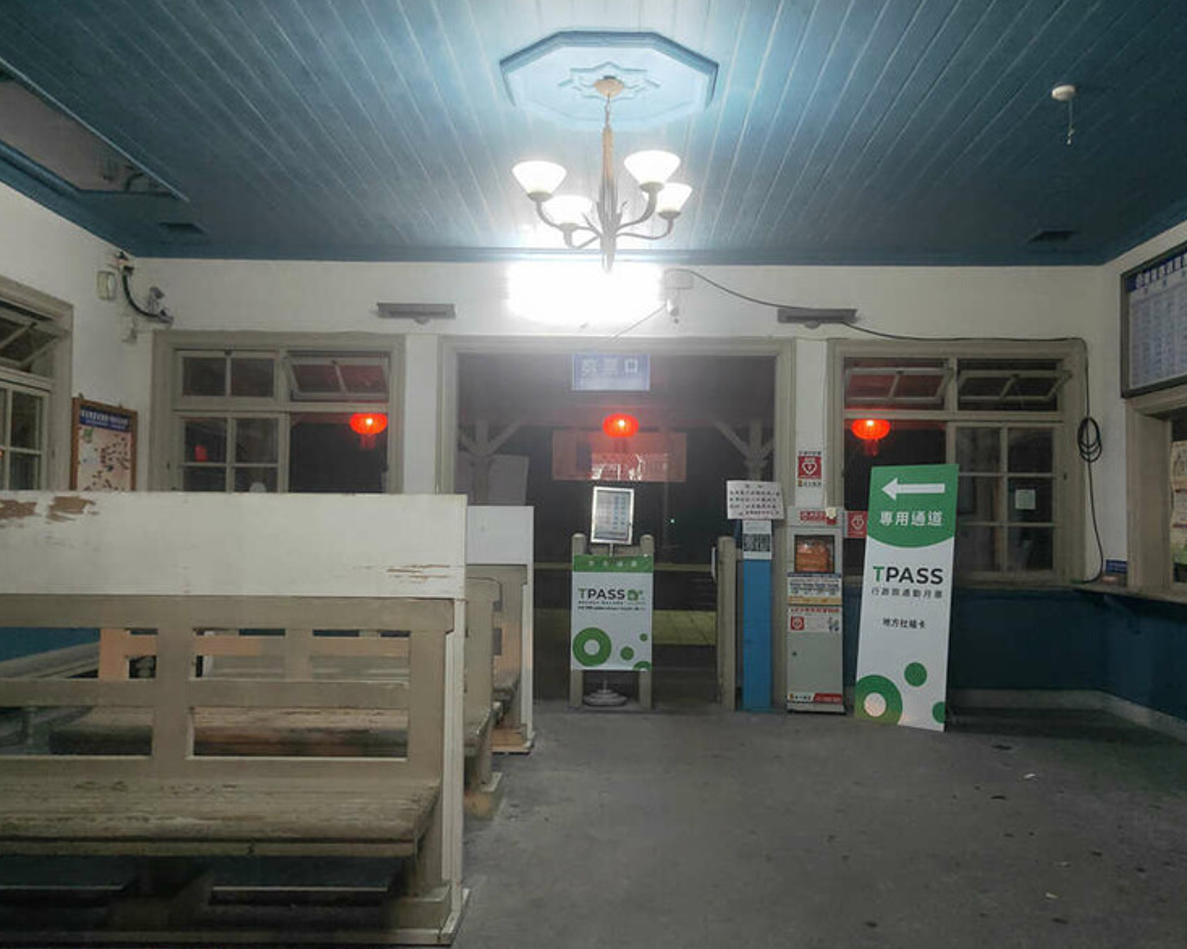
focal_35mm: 26
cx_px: 626
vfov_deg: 54.9
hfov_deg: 66.0
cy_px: 484
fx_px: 913
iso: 312
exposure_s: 1/60
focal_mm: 3.97
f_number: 1.7
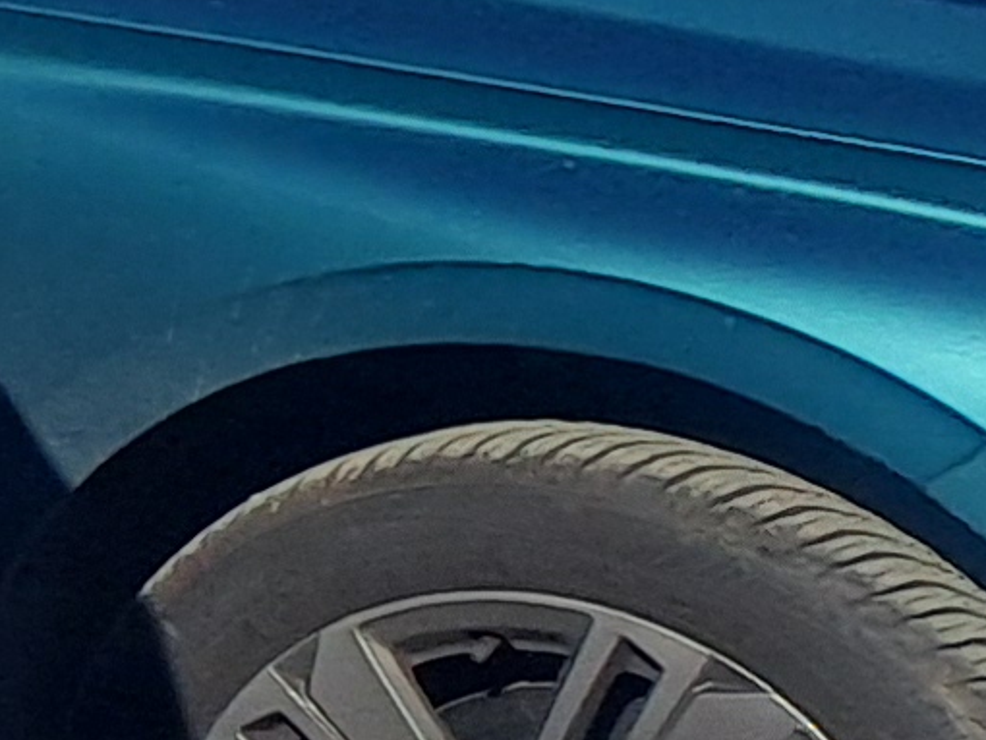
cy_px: -211
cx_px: -2770
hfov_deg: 7.5
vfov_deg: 7.5
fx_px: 5585
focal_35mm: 196
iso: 32
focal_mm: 4.65
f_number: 1.8
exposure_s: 1/2525
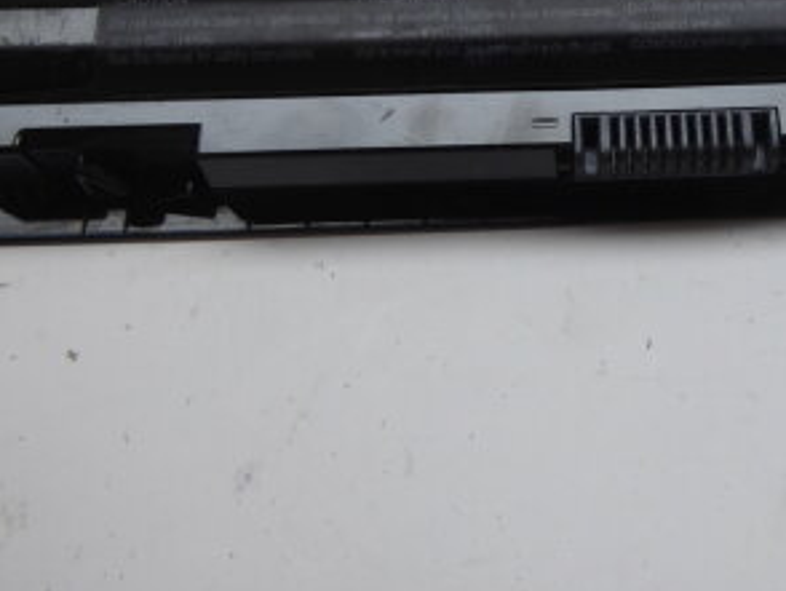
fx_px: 1159
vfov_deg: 27.5
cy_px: 48
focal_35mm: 51
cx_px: 628
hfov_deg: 36.2
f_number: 3.3
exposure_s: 1/80
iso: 80
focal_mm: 4.3
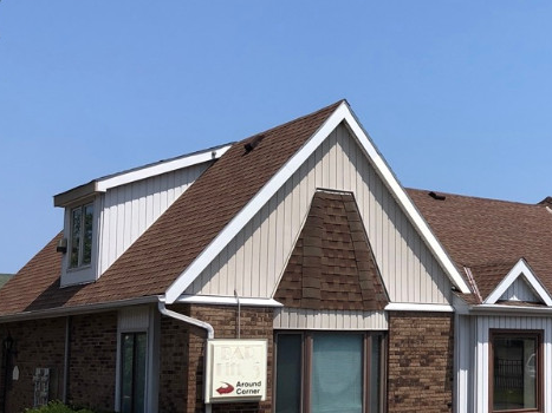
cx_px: 551
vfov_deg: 24.3
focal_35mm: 60
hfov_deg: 30.0
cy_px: 270
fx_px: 957
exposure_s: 1/2525
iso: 20
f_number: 1.8
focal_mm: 3.99
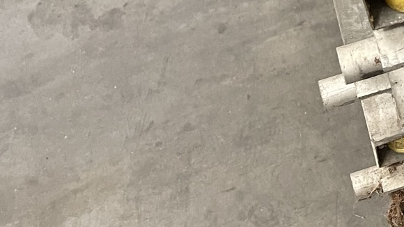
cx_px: 613
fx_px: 1071
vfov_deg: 11.8
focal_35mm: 100
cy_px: -72
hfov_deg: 18.7
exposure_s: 1/60
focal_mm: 5.1
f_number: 1.6
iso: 200
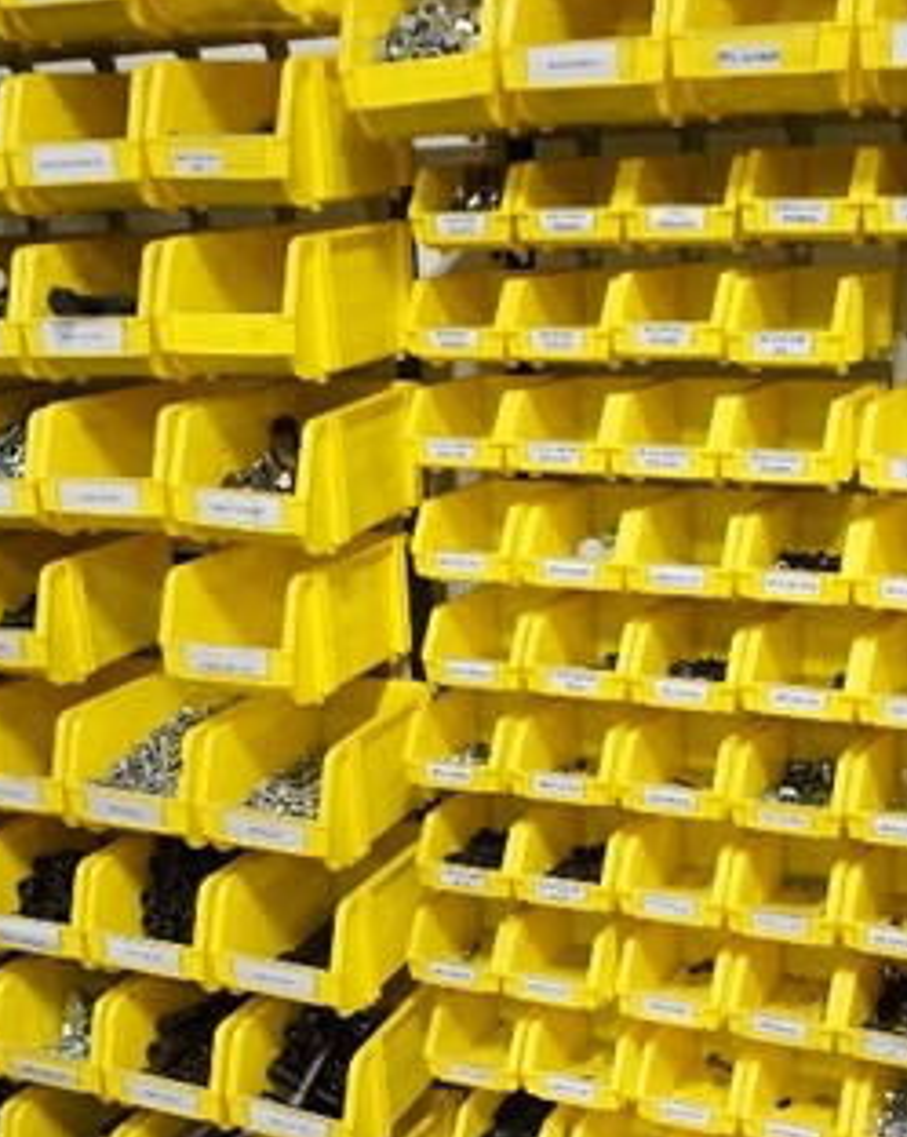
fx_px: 1747
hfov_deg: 29.0
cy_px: 740
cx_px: 557
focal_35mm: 52
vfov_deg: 35.7
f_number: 3.5
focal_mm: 16
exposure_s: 1/60
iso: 3200
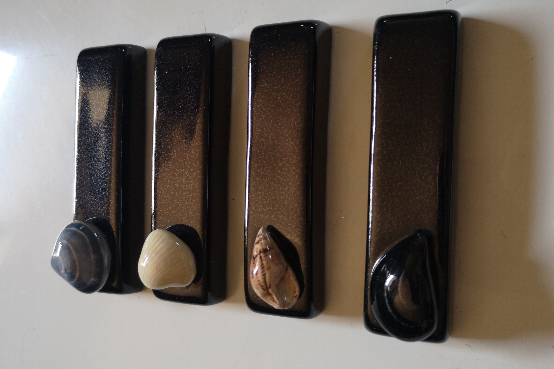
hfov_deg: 63.7
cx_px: 272
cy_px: 183
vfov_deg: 45.0
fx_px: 446
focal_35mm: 29
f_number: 1.8
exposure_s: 1/50
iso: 64
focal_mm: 3.95
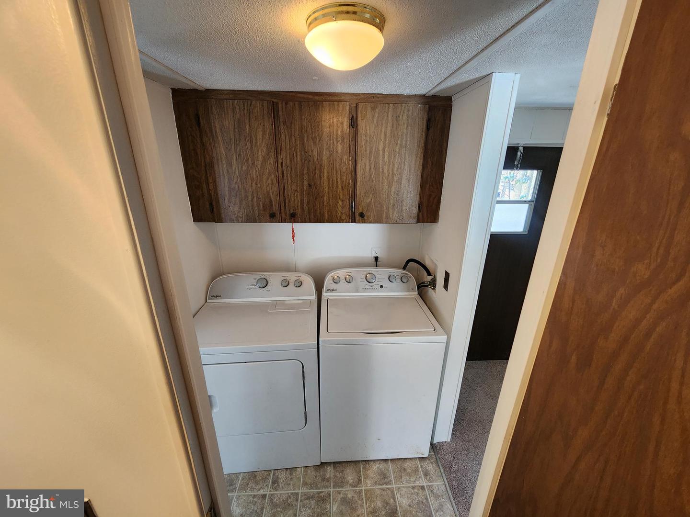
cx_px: 345
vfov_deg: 89.9
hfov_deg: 106.2
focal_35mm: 13
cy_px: 258
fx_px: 259
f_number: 2.2
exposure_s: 1/60
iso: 200
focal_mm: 2.2
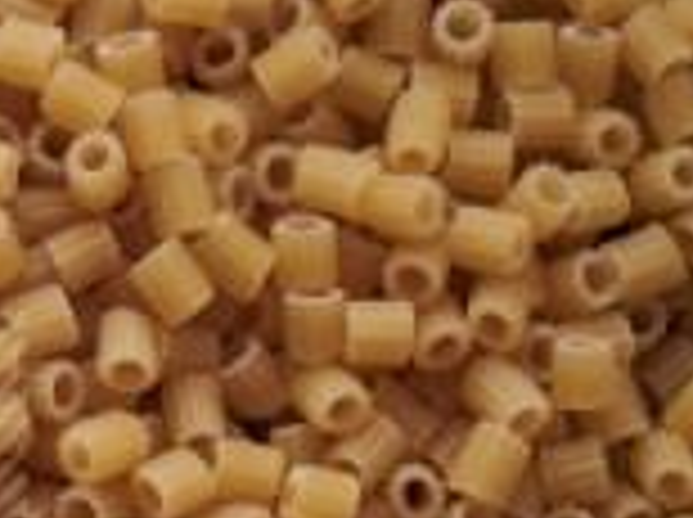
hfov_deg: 7.3
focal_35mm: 250
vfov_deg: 5.8
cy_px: 1086
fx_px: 4997
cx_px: -1098
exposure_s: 1/100
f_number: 8
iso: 160
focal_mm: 50
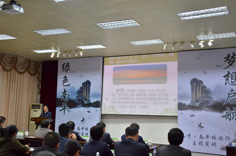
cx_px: 118
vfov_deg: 29.7
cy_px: 78
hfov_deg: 43.7
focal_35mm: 45
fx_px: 294
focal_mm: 30
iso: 1000
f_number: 4.5
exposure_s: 1/80
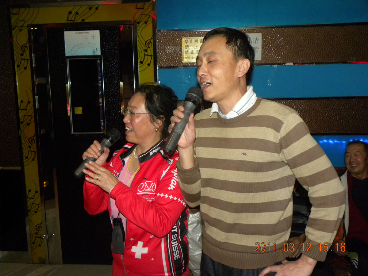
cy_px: 138
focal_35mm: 37
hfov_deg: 50.1
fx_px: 393
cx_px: 184
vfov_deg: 38.7
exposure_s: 1/30
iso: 400
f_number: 3.2
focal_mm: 6.6
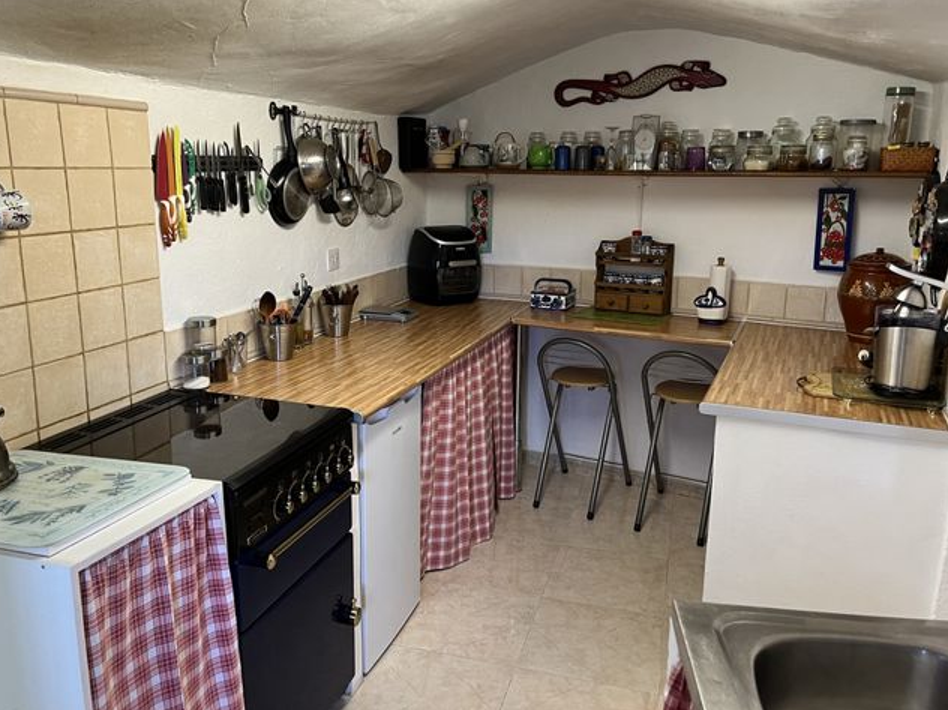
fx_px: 794
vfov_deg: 48.1
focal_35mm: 29
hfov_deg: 61.7
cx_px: 449
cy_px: 320
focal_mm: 5.1
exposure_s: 1/50
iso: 125
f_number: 1.6
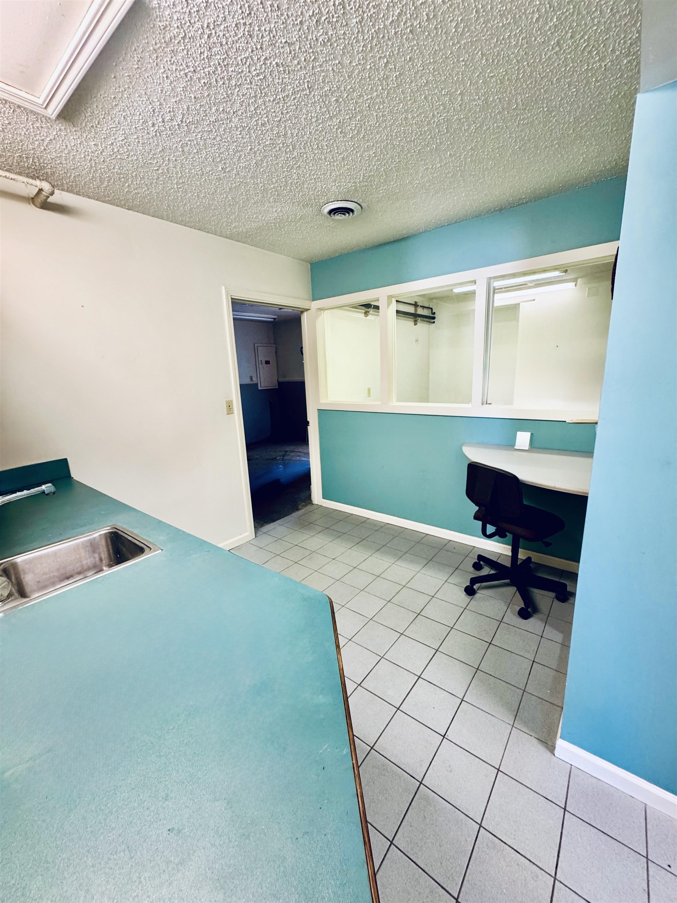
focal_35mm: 14
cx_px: 338
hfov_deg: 85.7
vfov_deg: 102.1
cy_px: 452
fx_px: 365
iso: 250
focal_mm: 2.22
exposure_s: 1/60
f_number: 2.2
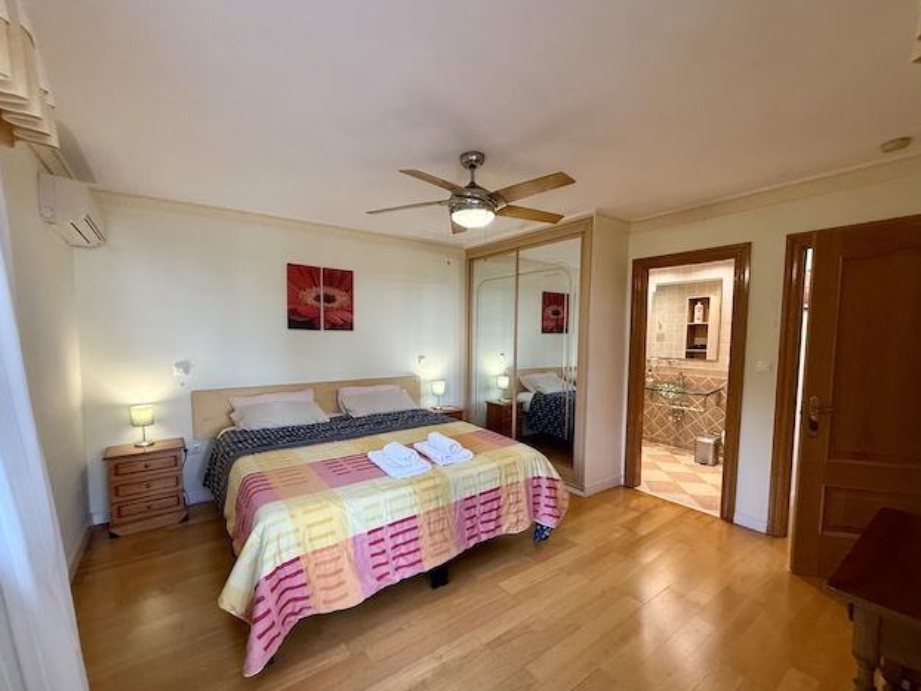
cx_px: 457
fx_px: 399
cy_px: 363
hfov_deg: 98.1
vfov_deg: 81.7
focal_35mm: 15
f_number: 2.2
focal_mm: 2.22
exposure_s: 1/100
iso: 320
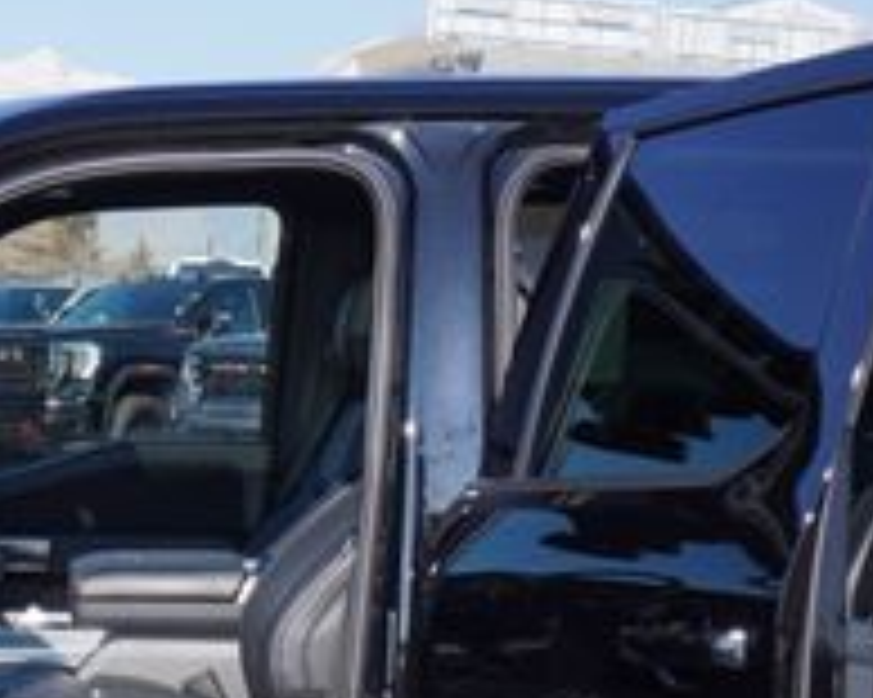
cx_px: -81
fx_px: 3242
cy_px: 784
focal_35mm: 126
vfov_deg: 12.1
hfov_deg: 15.0
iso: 100
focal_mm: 27
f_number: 9
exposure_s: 1/125
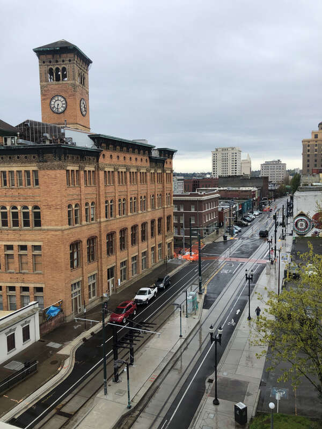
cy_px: 214
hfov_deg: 49.7
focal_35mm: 28
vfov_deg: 63.4
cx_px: 161
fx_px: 347
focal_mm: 4
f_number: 1.8
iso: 20
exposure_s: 1/522
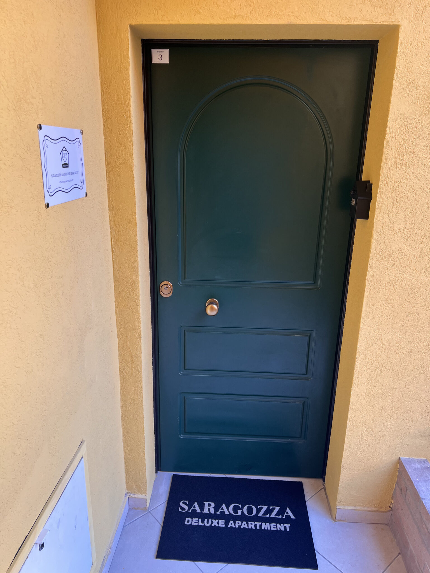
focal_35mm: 26
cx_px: 215
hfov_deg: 53.1
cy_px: 286
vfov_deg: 67.3
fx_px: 431
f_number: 1.5
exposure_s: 1/121
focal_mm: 5.7
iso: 80
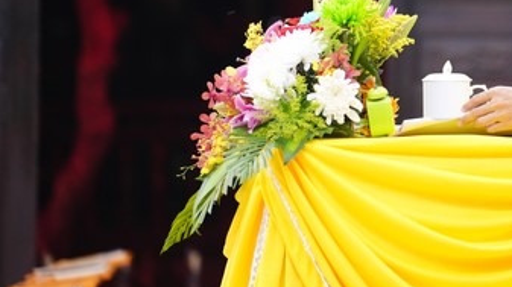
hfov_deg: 7.1
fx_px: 4111
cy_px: 28
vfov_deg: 4.0
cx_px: 455
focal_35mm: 303
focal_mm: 150
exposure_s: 1/60
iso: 3200
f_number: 2.8
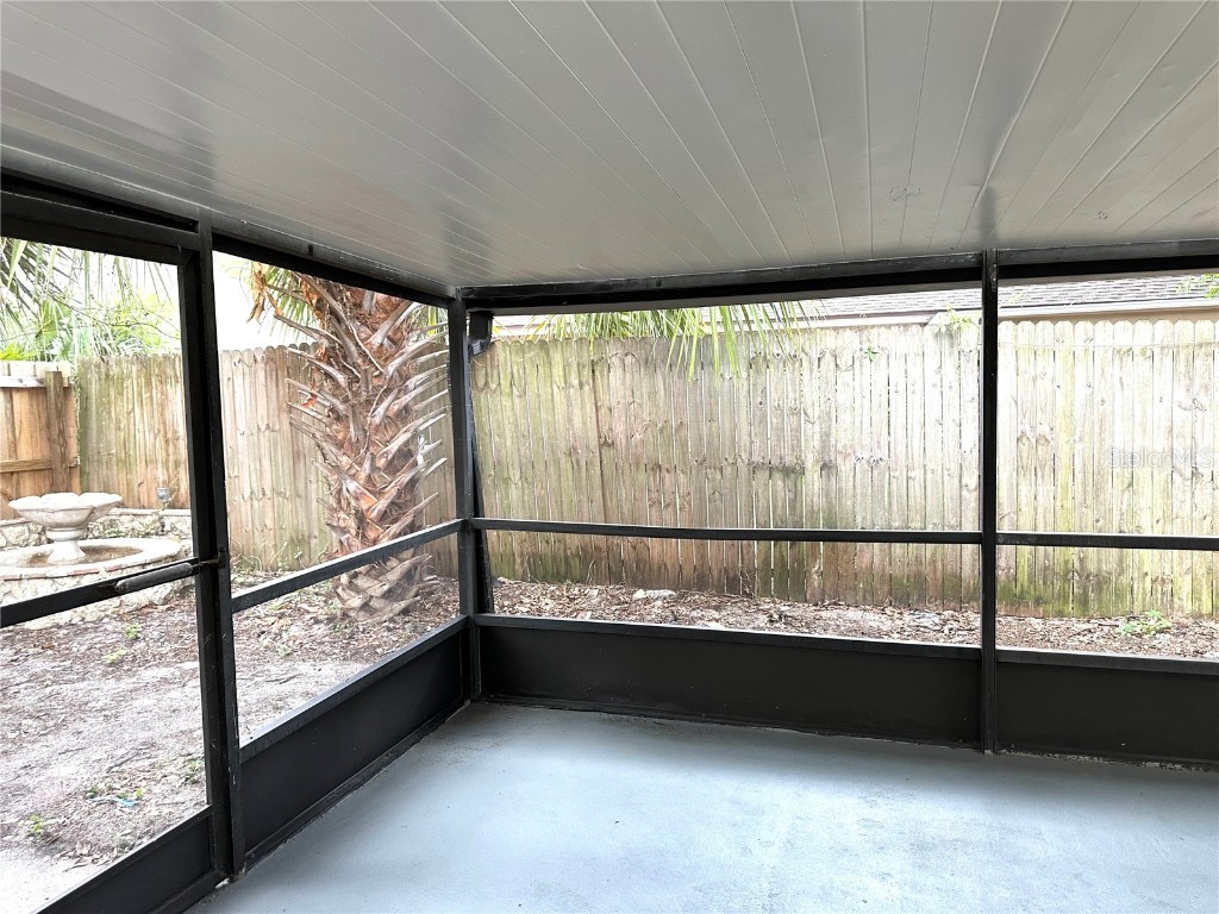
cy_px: 457
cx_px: 610
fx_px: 845
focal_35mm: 24
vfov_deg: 56.8
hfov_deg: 71.6
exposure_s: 1/60
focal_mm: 6.86
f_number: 1.78
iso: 250
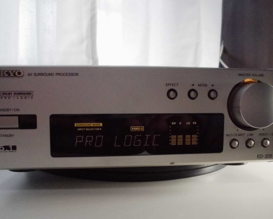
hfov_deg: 58.7
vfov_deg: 48.5
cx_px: 129
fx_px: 242
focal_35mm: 30
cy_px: 115
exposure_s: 1/100
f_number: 3.5
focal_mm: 4.6
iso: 800
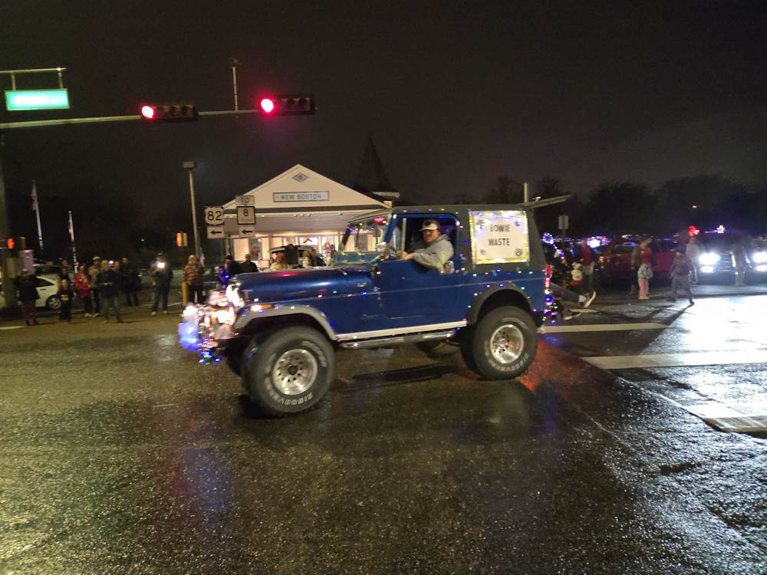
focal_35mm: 23
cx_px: 384
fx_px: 510
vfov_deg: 58.9
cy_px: 288
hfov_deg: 73.9
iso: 2000
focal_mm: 5.4
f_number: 1.8
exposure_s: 1/60
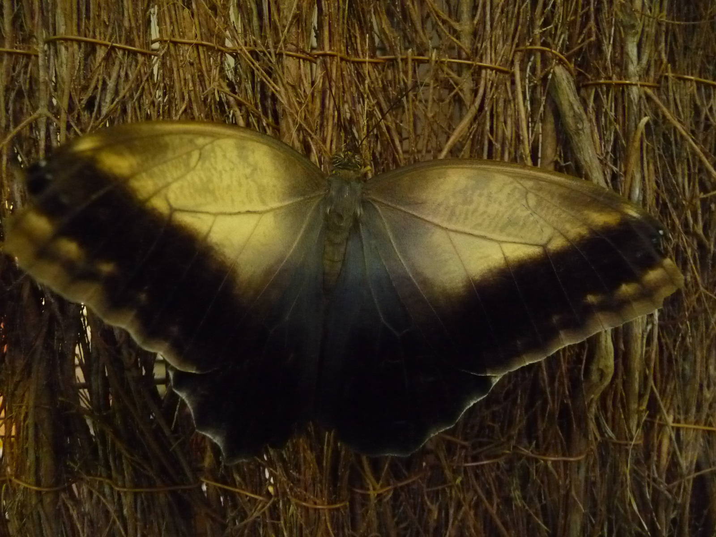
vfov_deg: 49.7
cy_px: 268
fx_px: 579
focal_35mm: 28
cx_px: 358
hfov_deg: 63.4
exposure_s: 1/20
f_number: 3.3
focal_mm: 4.7
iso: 800
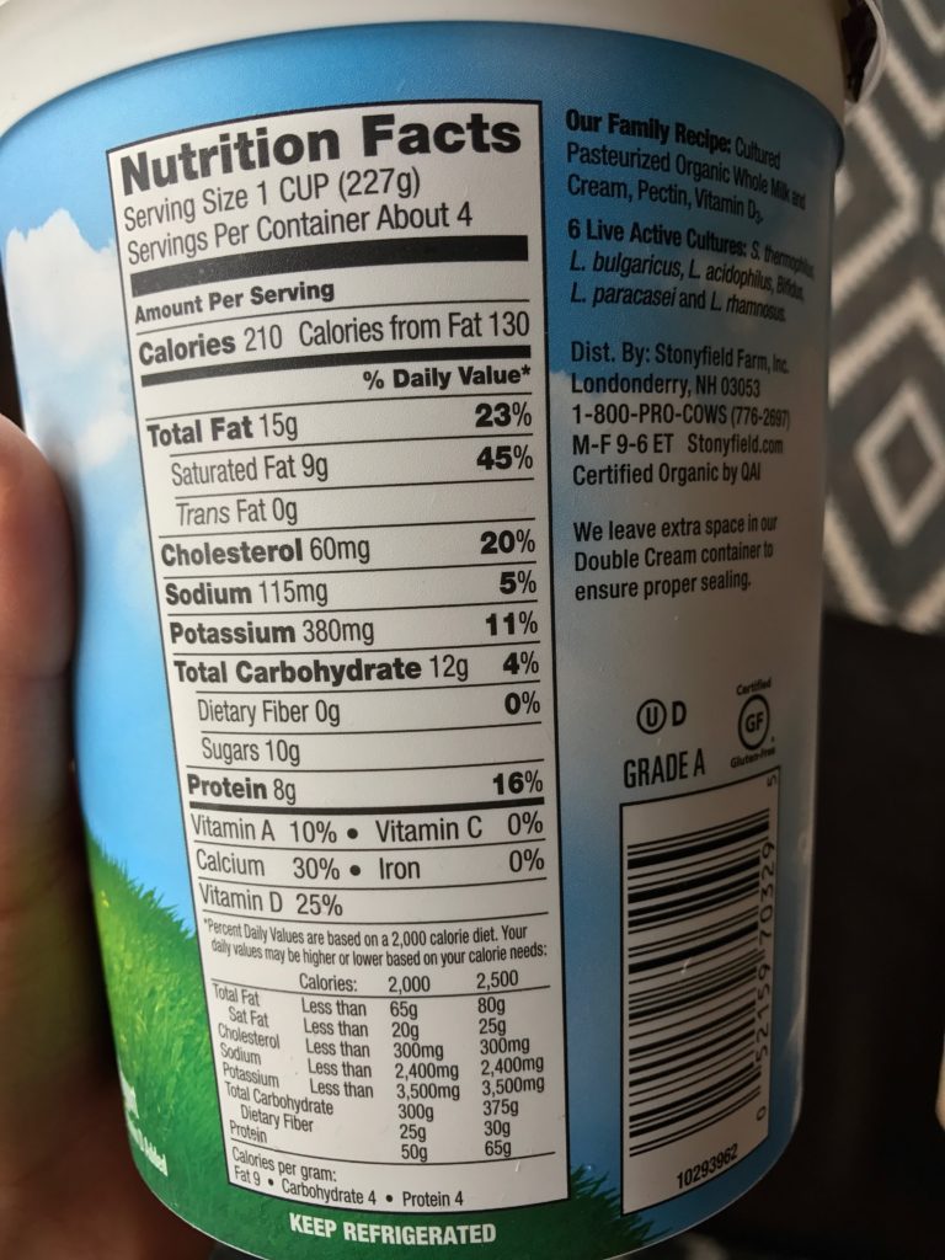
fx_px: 1019
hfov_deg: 49.7
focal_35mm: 28
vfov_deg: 63.4
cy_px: 630
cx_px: 472
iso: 20
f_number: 1.8
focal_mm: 3.99
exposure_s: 1/122
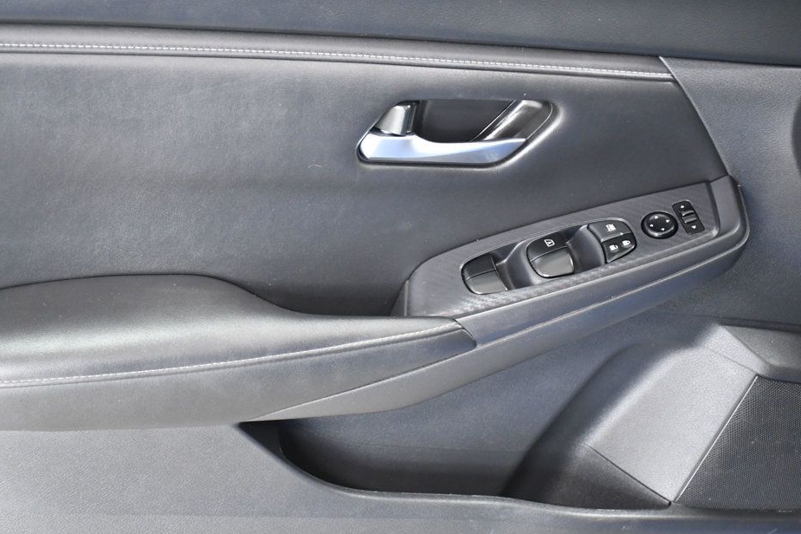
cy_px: 255
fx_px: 1846
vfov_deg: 16.4
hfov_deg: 24.5
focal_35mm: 83
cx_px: 371
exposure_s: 1/50
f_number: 4.8
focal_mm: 50
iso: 2500
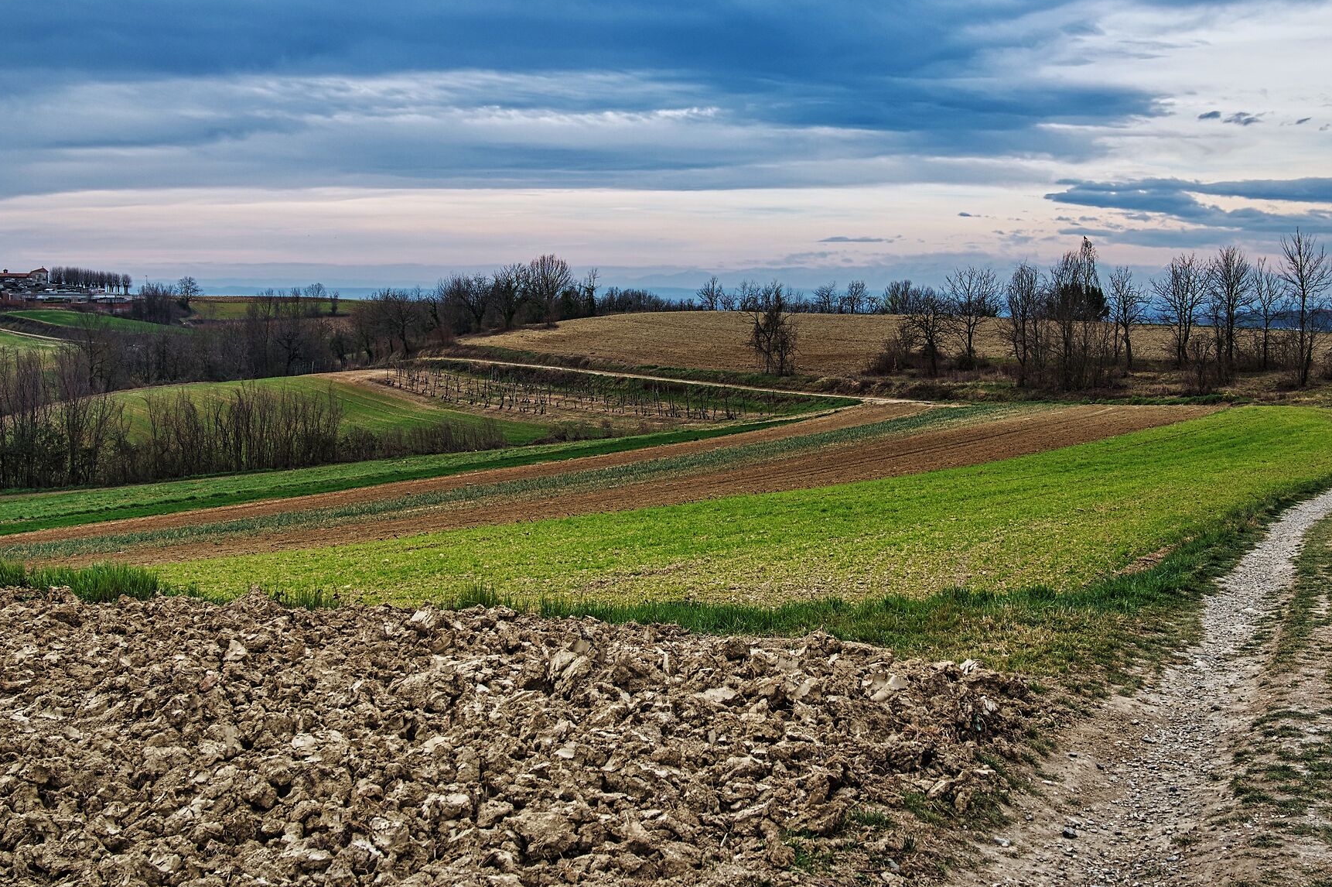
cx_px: 712
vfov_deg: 29.1
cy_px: 349
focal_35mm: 46
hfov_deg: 42.7
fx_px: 1701
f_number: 8
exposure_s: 1/100
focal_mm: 33
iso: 100
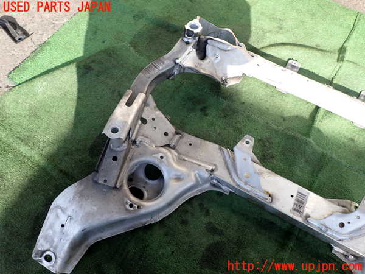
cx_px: 182
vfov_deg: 54.9
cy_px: 137
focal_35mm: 25
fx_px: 264
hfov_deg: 69.4
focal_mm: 4.5
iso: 100
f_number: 2.8
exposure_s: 1/320
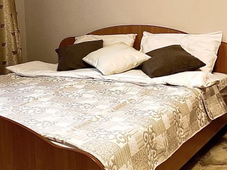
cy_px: 41
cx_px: 89
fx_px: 465
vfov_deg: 20.5
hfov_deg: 27.3
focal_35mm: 71
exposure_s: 1/50
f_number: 1.8
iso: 160
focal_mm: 4.25
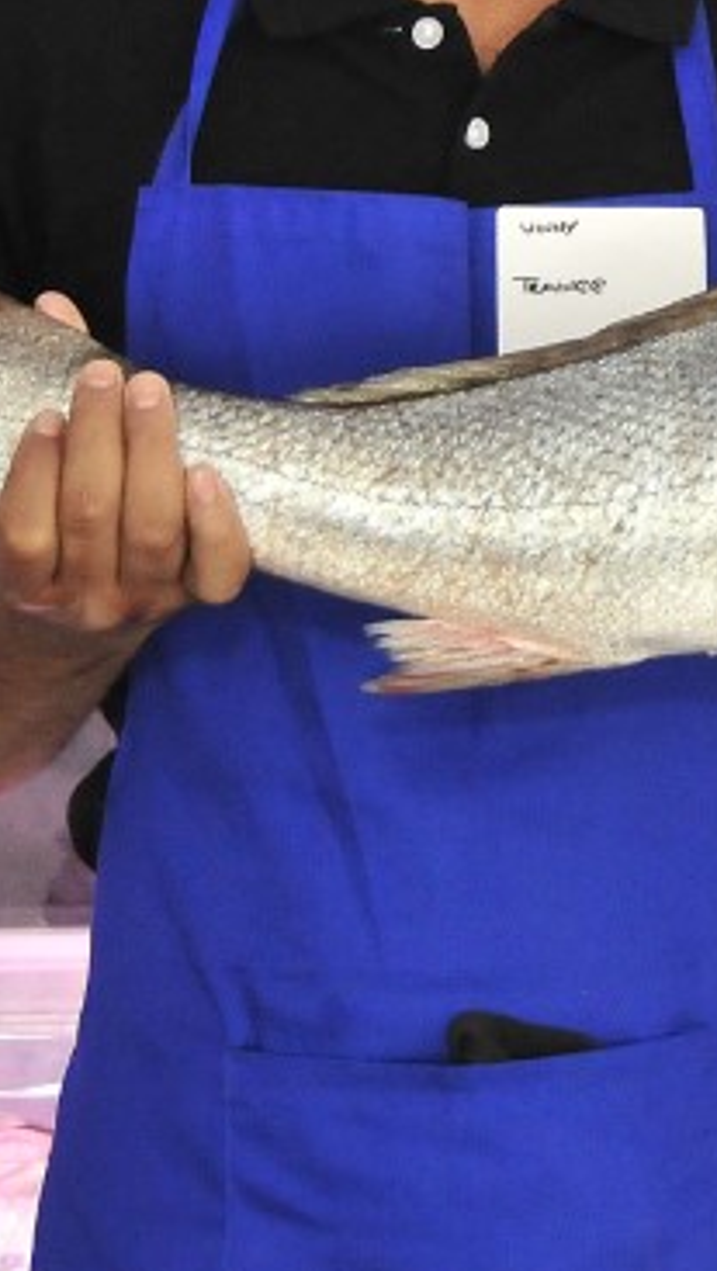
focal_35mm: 158
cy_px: -7
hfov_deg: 7.5
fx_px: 5329
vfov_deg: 13.4
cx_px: 1278
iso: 1250
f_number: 4.2
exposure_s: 1/125
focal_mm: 32
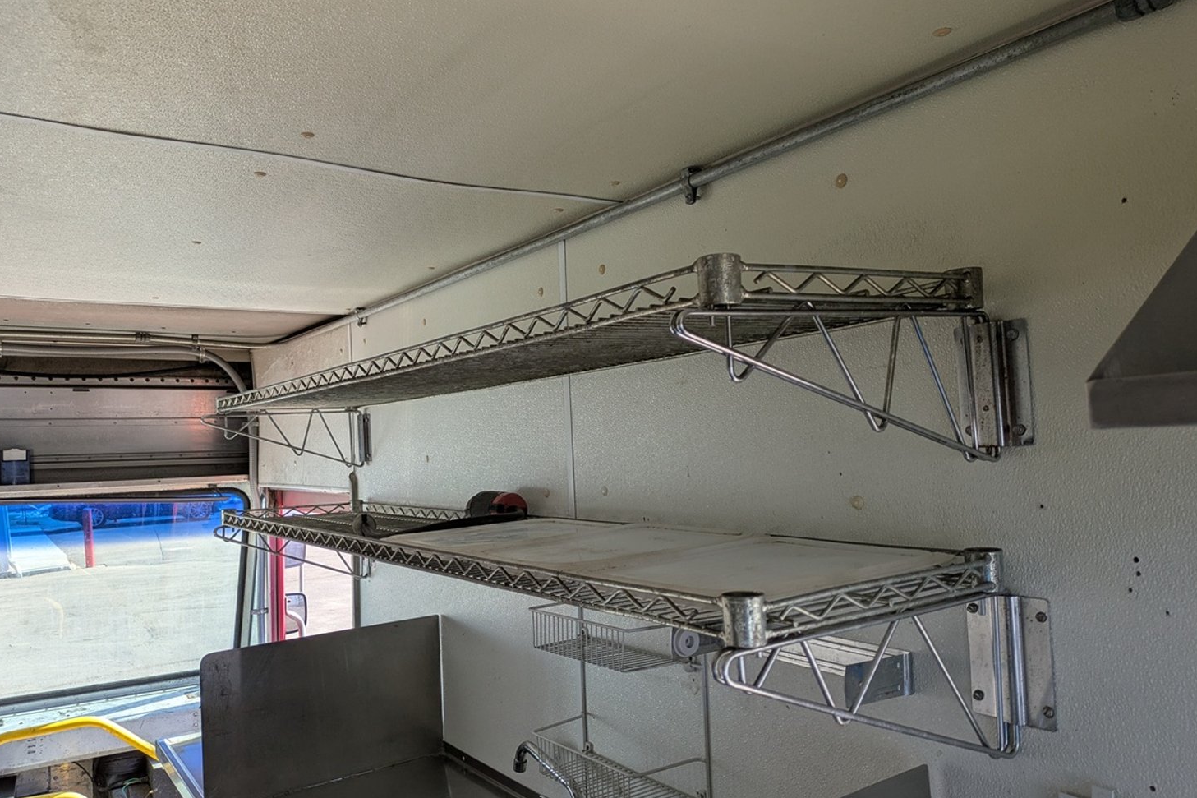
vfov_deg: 47.9
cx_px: 586
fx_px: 898
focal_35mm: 27
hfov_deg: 67.4
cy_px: 437
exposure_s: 1/390
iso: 40
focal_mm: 5.43
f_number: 1.89
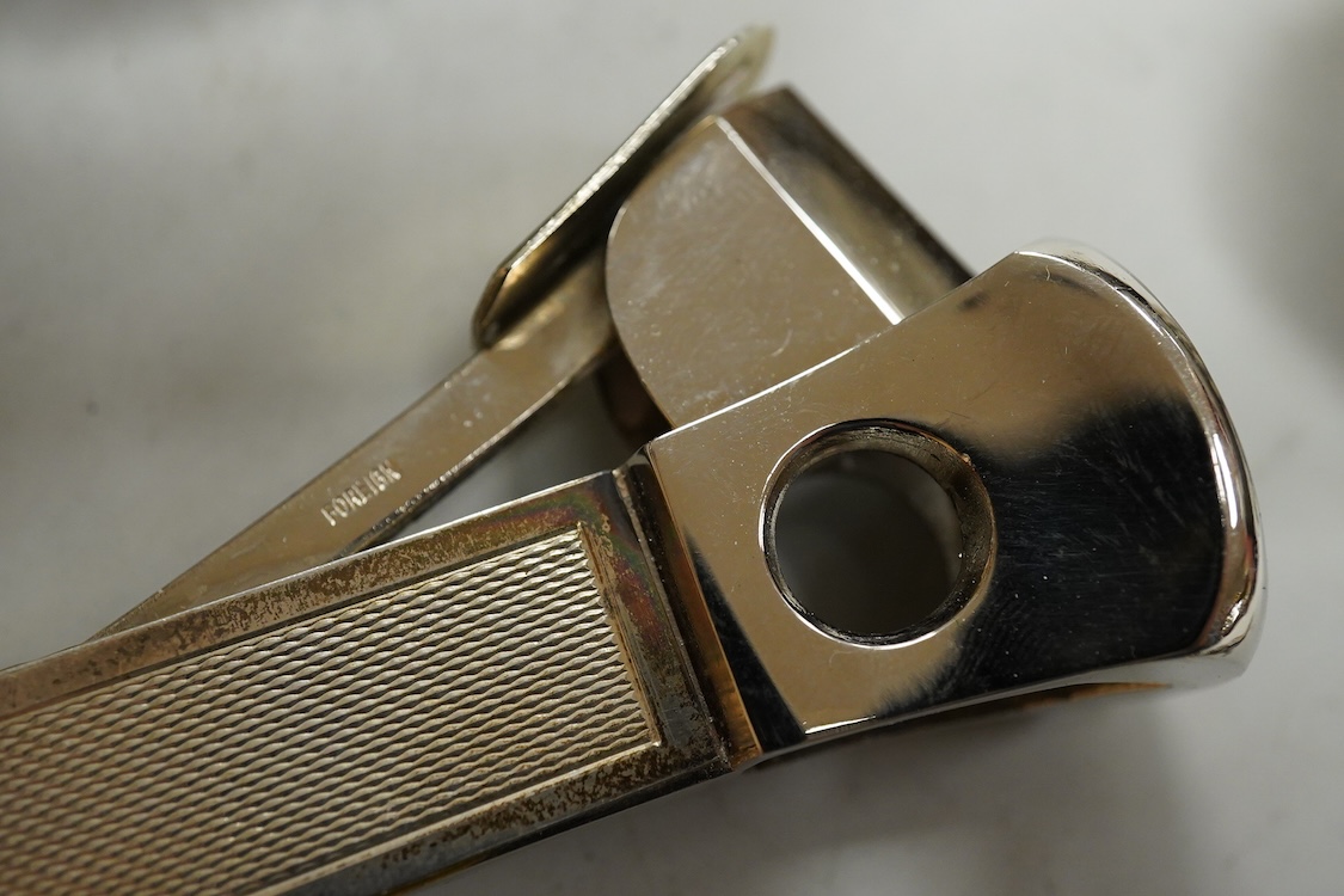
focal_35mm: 45
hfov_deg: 43.6
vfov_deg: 29.9
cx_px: 672
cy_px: 448
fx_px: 1680
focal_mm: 30
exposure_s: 1/200
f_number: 9
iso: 2500
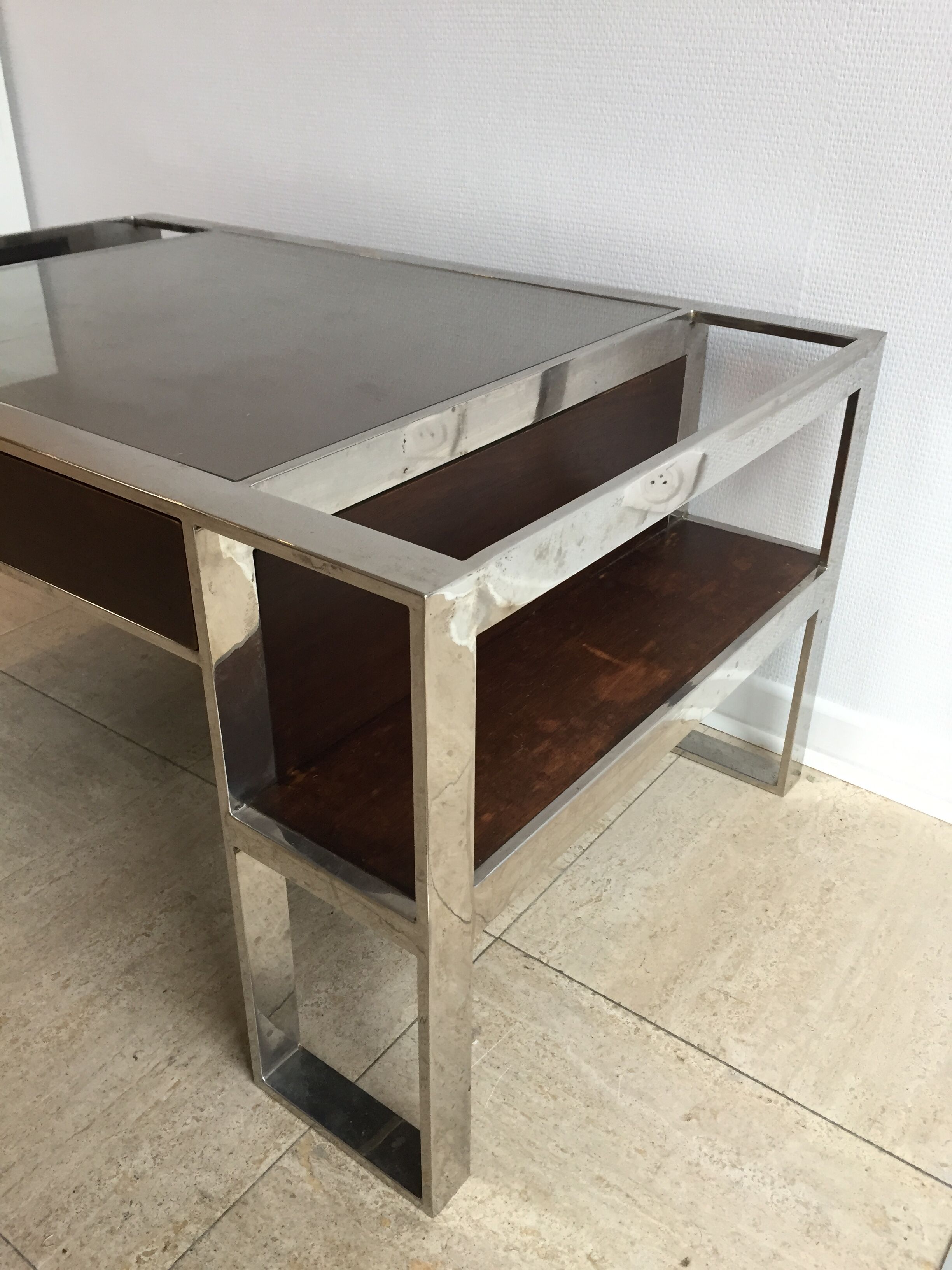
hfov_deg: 48.2
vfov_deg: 61.7
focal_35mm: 29
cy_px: 635
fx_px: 1063
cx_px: 476
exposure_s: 1/33
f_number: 2.2
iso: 64
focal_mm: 4.15
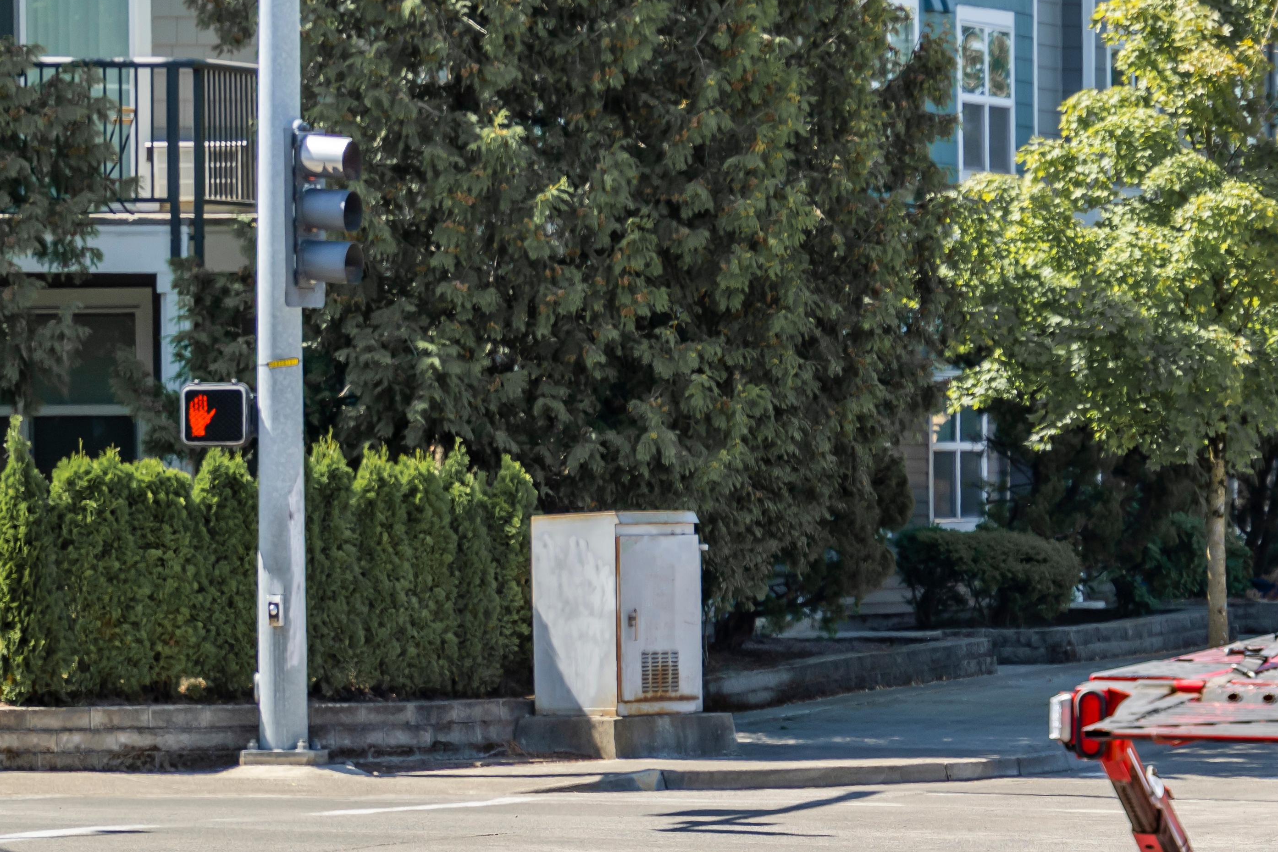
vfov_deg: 4.4
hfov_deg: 6.6
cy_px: 697
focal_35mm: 311
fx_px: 11040
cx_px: 1709
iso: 64
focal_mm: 105
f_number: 3.2
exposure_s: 1/640
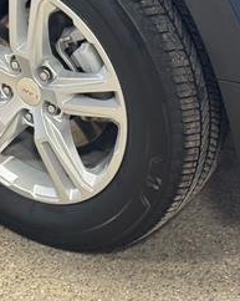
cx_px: 82
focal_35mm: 124
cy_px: 93
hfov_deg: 12.4
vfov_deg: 15.5
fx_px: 1103
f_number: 1.78
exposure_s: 1/40
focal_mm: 6.76
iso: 250
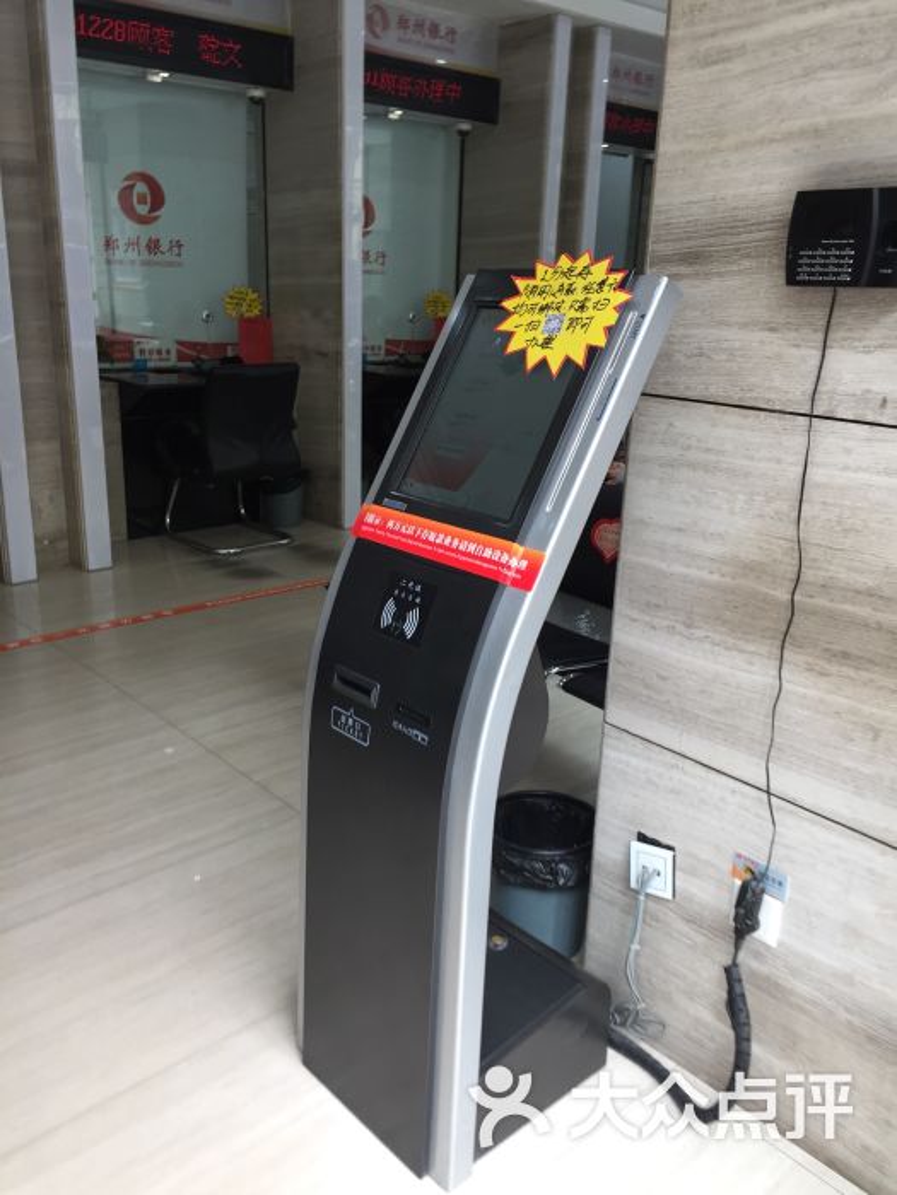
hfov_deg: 48.2
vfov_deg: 61.7
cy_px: 598
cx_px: 448
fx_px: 1002
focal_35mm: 29
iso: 40
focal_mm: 4.15
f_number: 2.2
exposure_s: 1/100
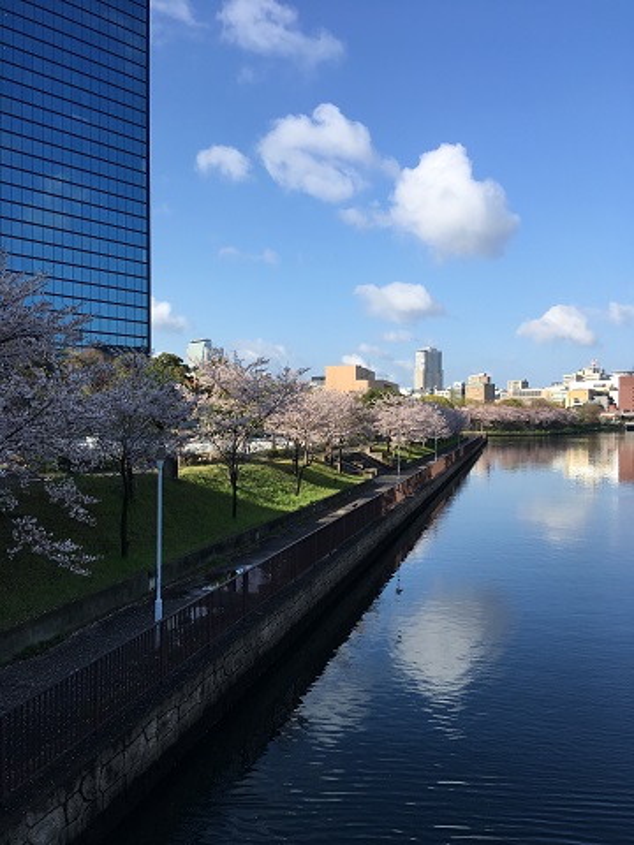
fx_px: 708
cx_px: 317
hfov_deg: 48.2
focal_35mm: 29
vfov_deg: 61.7
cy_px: 422
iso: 25
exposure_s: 1/916
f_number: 2.2
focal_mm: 4.15
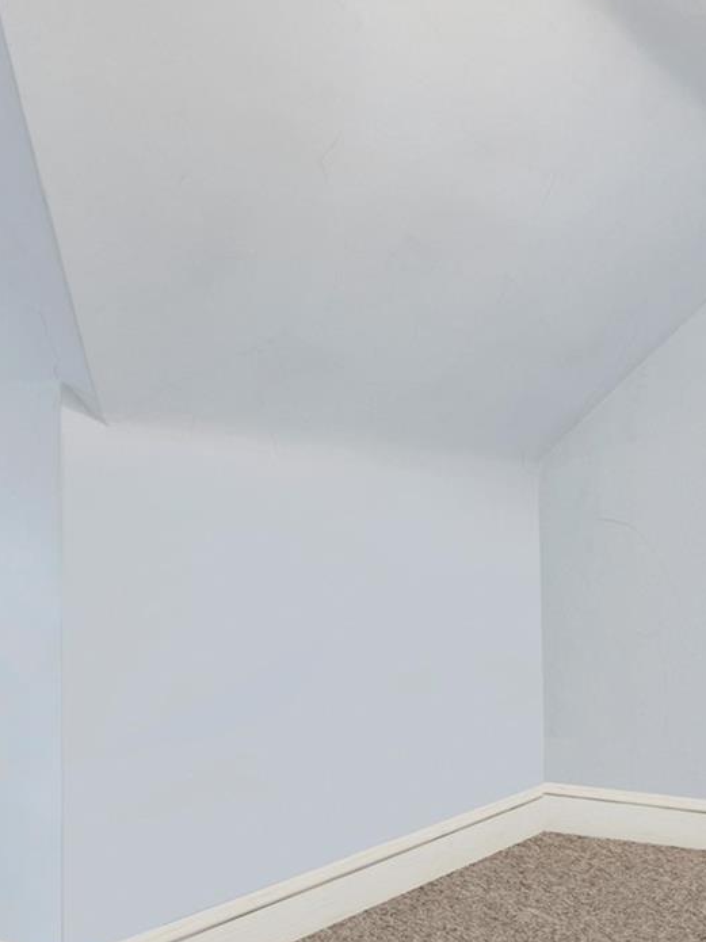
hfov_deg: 38.6
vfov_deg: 53.0
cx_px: 648
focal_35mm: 34
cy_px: 621
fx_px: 925
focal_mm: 8
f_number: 8
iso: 100
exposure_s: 1/4
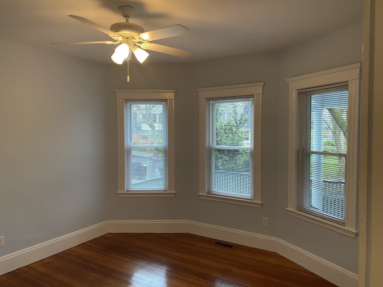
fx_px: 288
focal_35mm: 26
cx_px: 192
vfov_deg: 53.1
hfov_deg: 67.3
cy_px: 144
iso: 160
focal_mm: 4.25
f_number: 1.8
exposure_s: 1/60
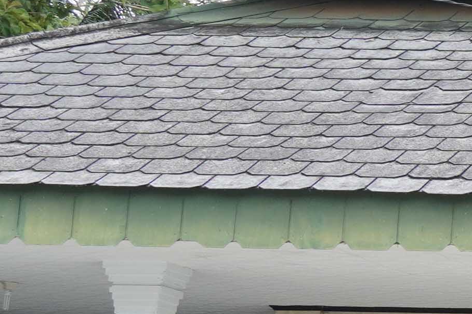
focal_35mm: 238
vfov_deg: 5.8
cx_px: 1501
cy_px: 194
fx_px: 3120
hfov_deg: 7.4
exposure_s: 1/160
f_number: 6.3
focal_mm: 24
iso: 200
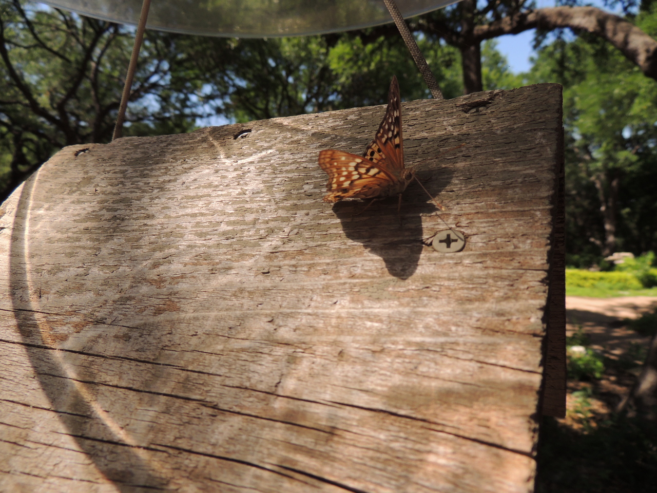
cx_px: 328
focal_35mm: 24
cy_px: 246
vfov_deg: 56.8
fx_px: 456
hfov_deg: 71.6
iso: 100
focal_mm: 4.3
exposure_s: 1/800
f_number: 3
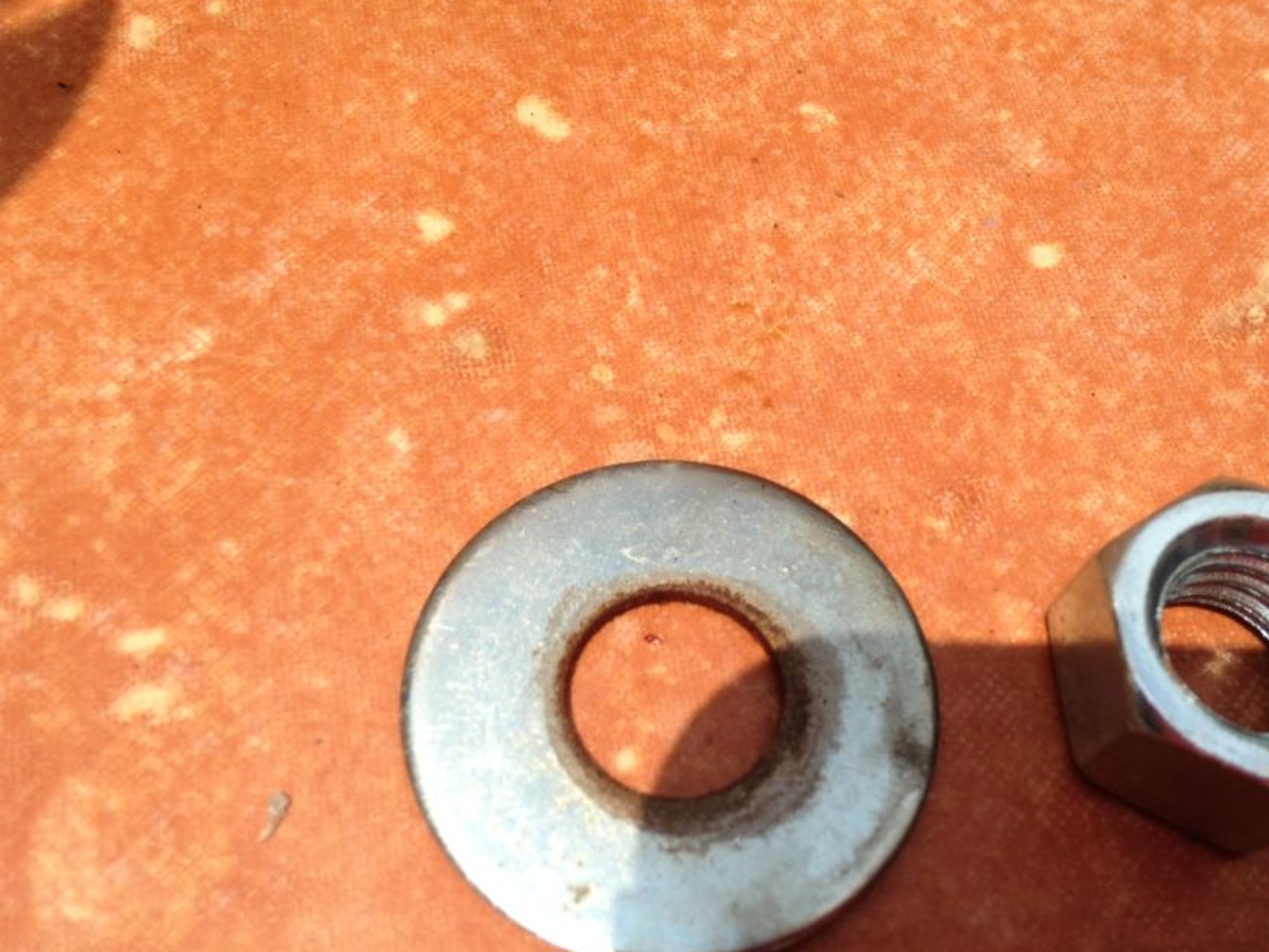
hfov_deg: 45.6
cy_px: 502
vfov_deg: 35.1
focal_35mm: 41
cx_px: 748
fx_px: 1503
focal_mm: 4.12
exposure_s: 1/2262
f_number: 2.4
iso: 50
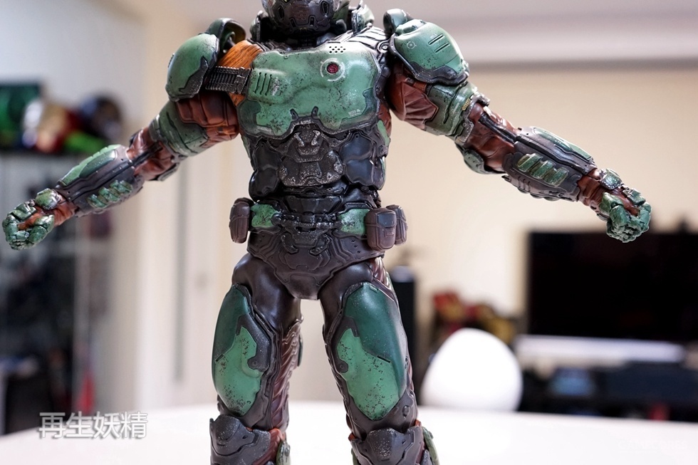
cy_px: 232
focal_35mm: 32
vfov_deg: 41.1
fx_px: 620
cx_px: 349
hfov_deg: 58.7
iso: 1600
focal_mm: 32
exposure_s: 1/60
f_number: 4
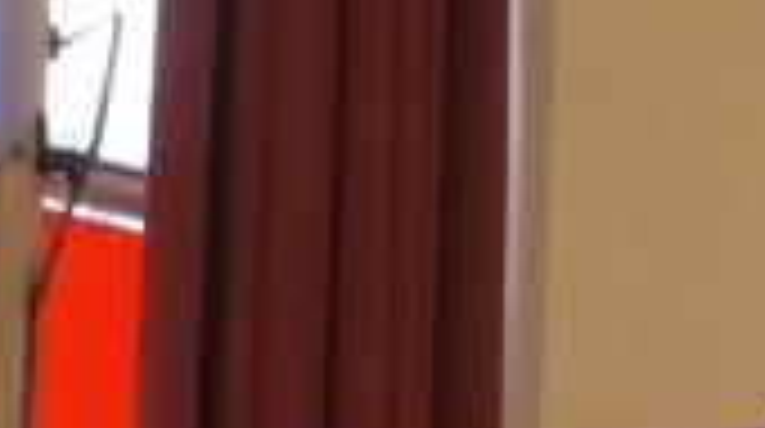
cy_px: 1248
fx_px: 5063
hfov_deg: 8.5
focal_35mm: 250
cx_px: 1096
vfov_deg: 4.6
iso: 1000
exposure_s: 1/160
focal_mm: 18
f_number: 4
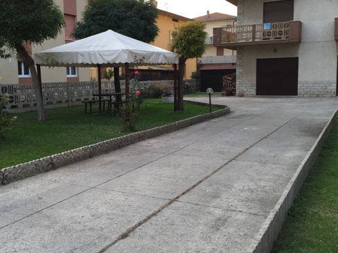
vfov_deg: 37.7
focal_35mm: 38
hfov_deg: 48.7
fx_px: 371
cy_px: 117
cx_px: 139
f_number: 2.2
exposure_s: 1/122
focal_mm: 4.15
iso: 32
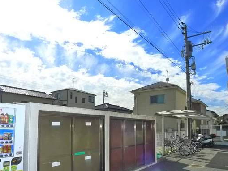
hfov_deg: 55.3
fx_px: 217
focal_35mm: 33
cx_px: 112
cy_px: 113
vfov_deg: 42.4
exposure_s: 1/800
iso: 400
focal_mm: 5.1
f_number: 4.5
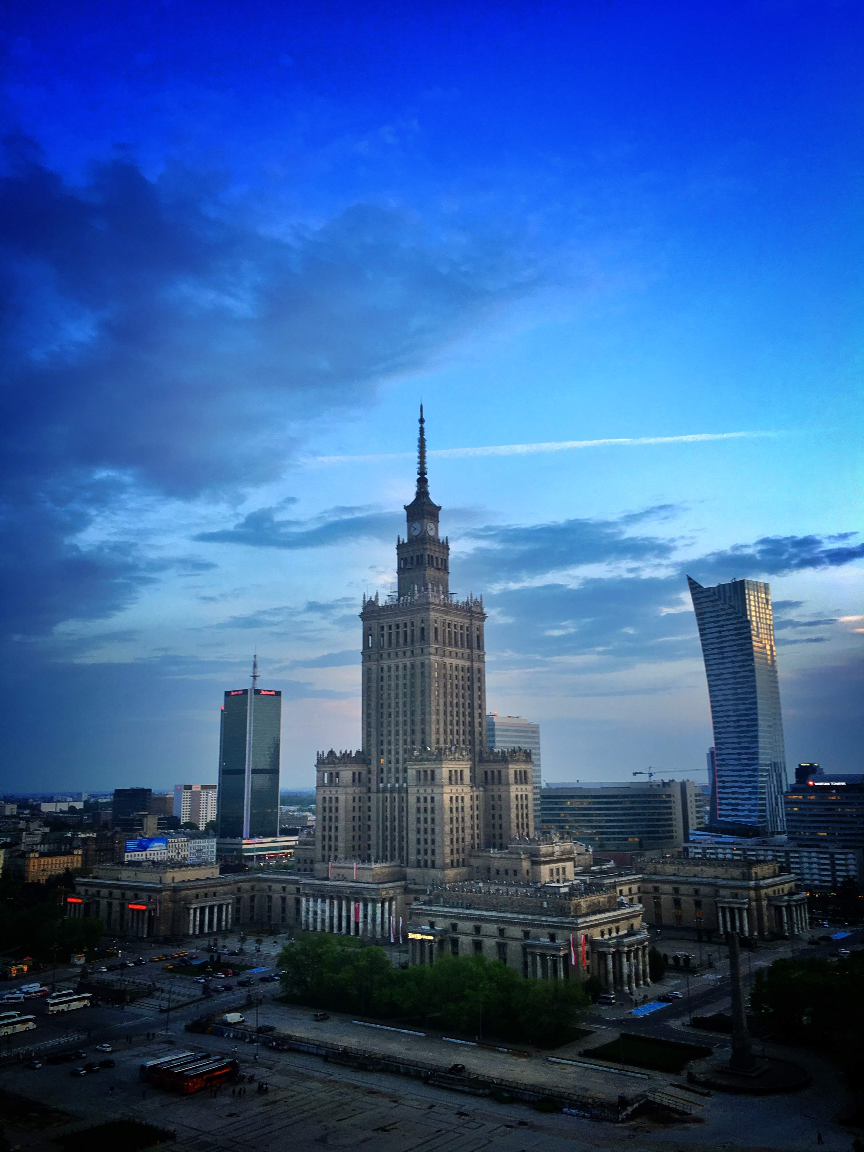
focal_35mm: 29
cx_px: 432
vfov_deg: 61.7
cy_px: 576
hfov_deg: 48.2
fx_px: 965
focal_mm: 4.15
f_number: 2.2
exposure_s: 1/50
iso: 25
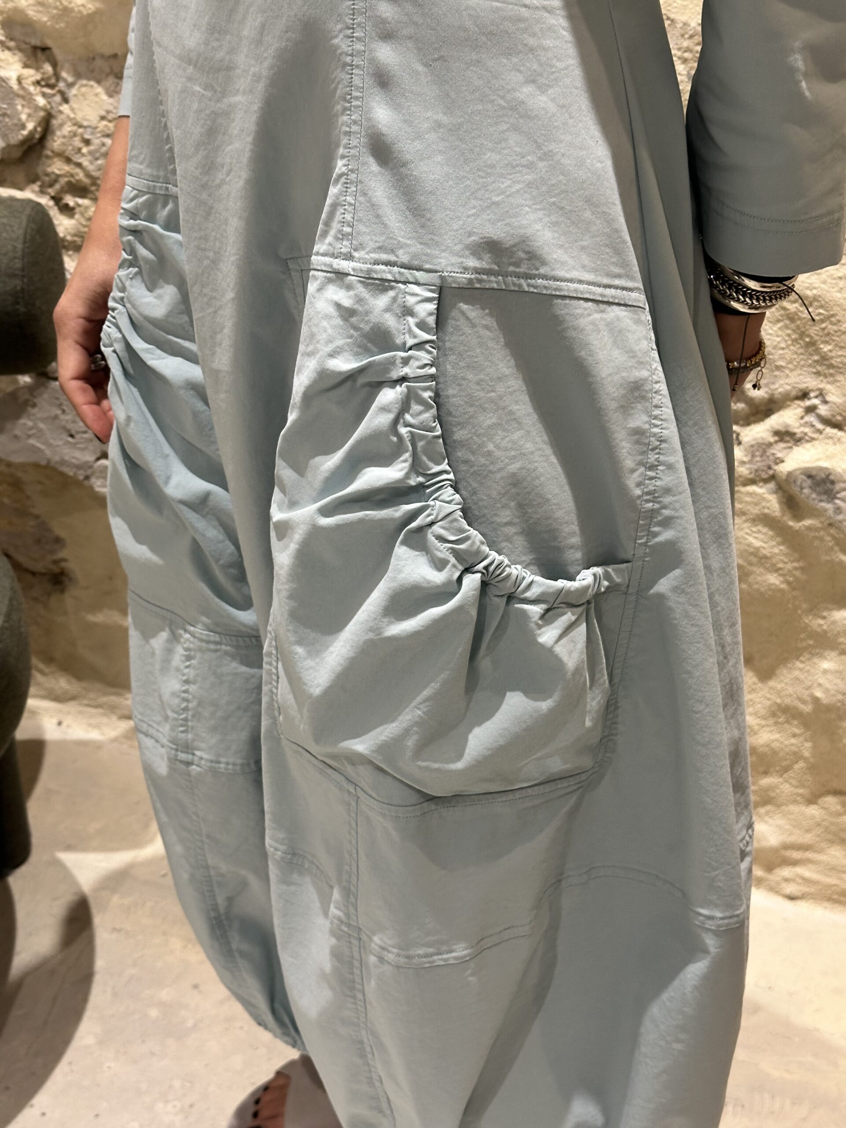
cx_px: 423
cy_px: 564
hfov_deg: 30.3
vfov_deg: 39.7
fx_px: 1564
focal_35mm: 48
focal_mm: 6.86
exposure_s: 1/50
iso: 160
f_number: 1.78
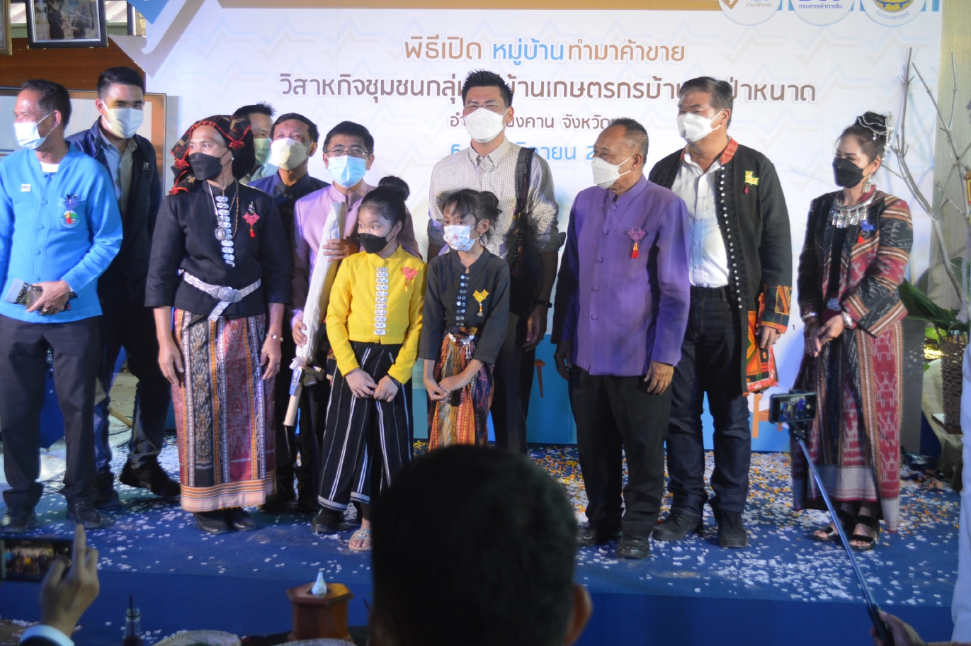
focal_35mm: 49
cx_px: 477
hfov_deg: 40.4
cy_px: 323
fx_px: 1321
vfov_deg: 27.5
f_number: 4.8
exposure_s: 1/50
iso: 400
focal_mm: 32
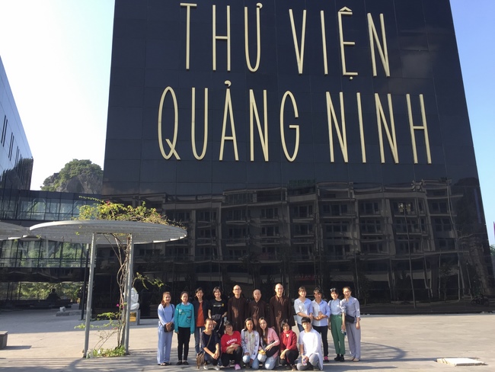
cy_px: 186
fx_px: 415
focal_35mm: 29
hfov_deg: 61.6
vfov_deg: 48.3
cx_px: 248
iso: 32
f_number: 2.2
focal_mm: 4.15
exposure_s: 1/507
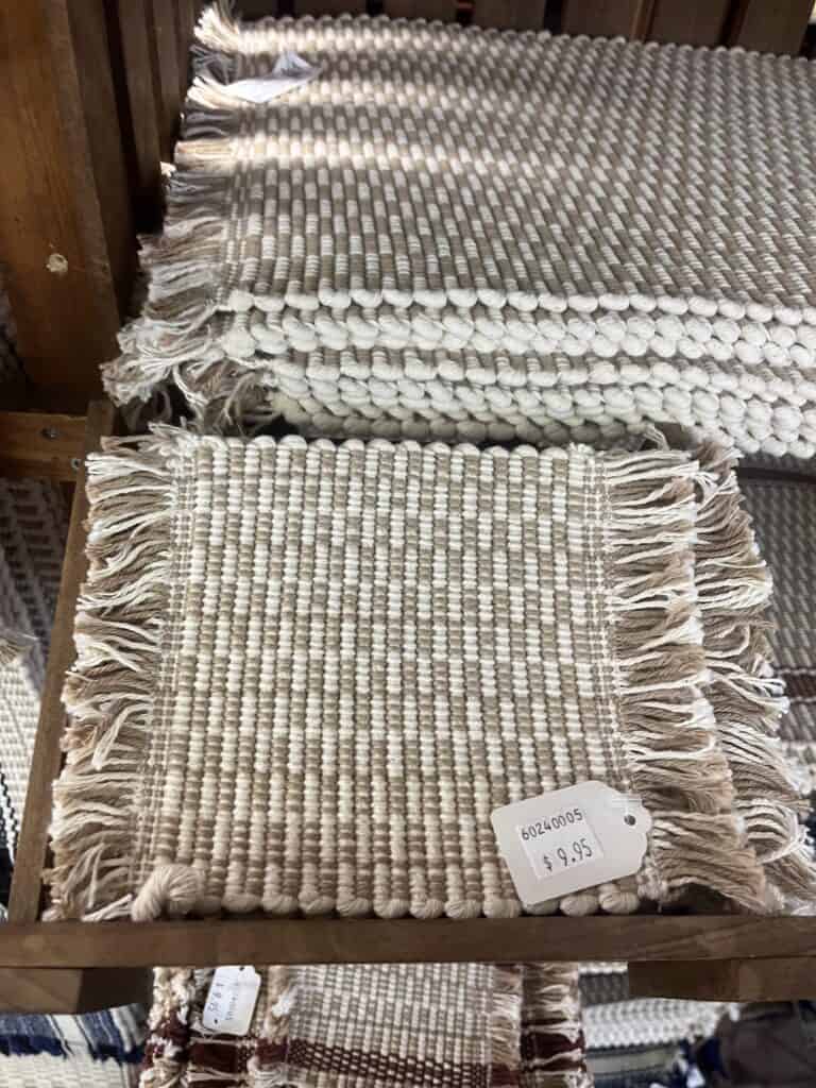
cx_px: 408
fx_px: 817
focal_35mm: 26
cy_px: 544
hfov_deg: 53.1
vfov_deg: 67.3
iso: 200
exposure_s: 1/60
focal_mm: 5.1
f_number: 1.6
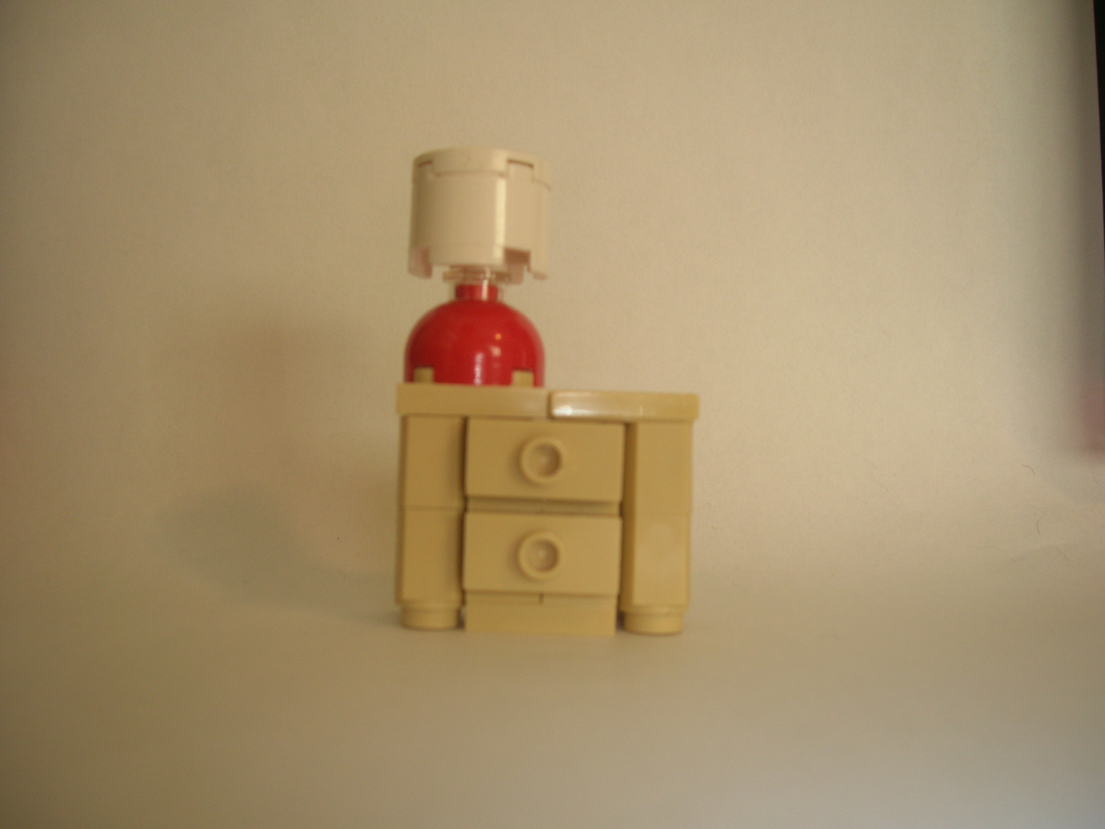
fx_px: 1085
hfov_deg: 54.0
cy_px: 414
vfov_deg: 41.8
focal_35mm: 34
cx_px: 552
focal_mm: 5.7
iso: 50
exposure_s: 1/4.7
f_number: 2.9
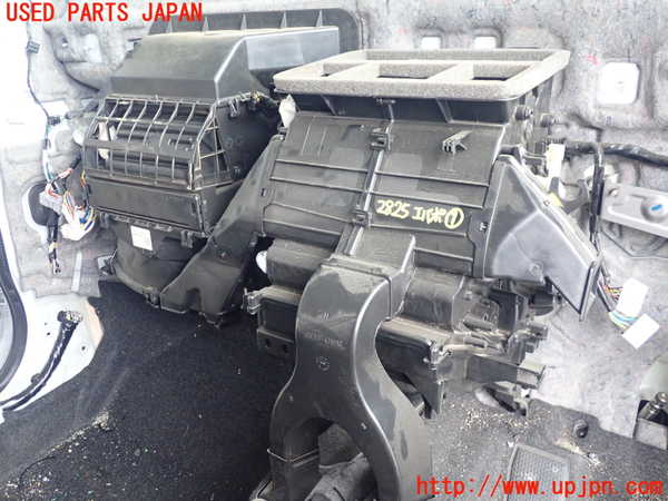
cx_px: 334
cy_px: 250
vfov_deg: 46.8
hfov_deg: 60.0
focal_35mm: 30
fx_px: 579
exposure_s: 1/125
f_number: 2.3
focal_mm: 5.5
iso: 640
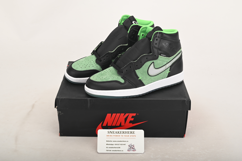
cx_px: 121
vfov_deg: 27.0
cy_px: 80
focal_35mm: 50
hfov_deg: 39.6
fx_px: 336
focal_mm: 50
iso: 100
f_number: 11
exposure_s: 1/200
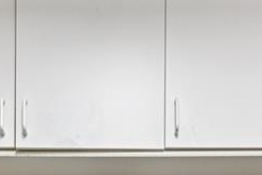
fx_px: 422
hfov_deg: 34.4
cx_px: 105
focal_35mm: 58
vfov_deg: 19.2
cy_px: 291
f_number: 8
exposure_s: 1/10
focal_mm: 14
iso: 400
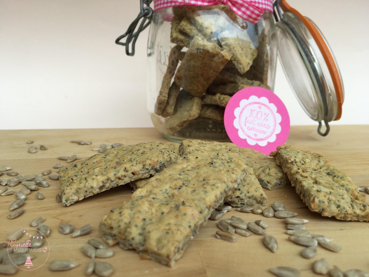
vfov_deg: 48.2
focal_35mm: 29
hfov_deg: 61.6
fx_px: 309
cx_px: 184
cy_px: 138
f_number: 2.2
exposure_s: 1/300
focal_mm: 4.15
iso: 25
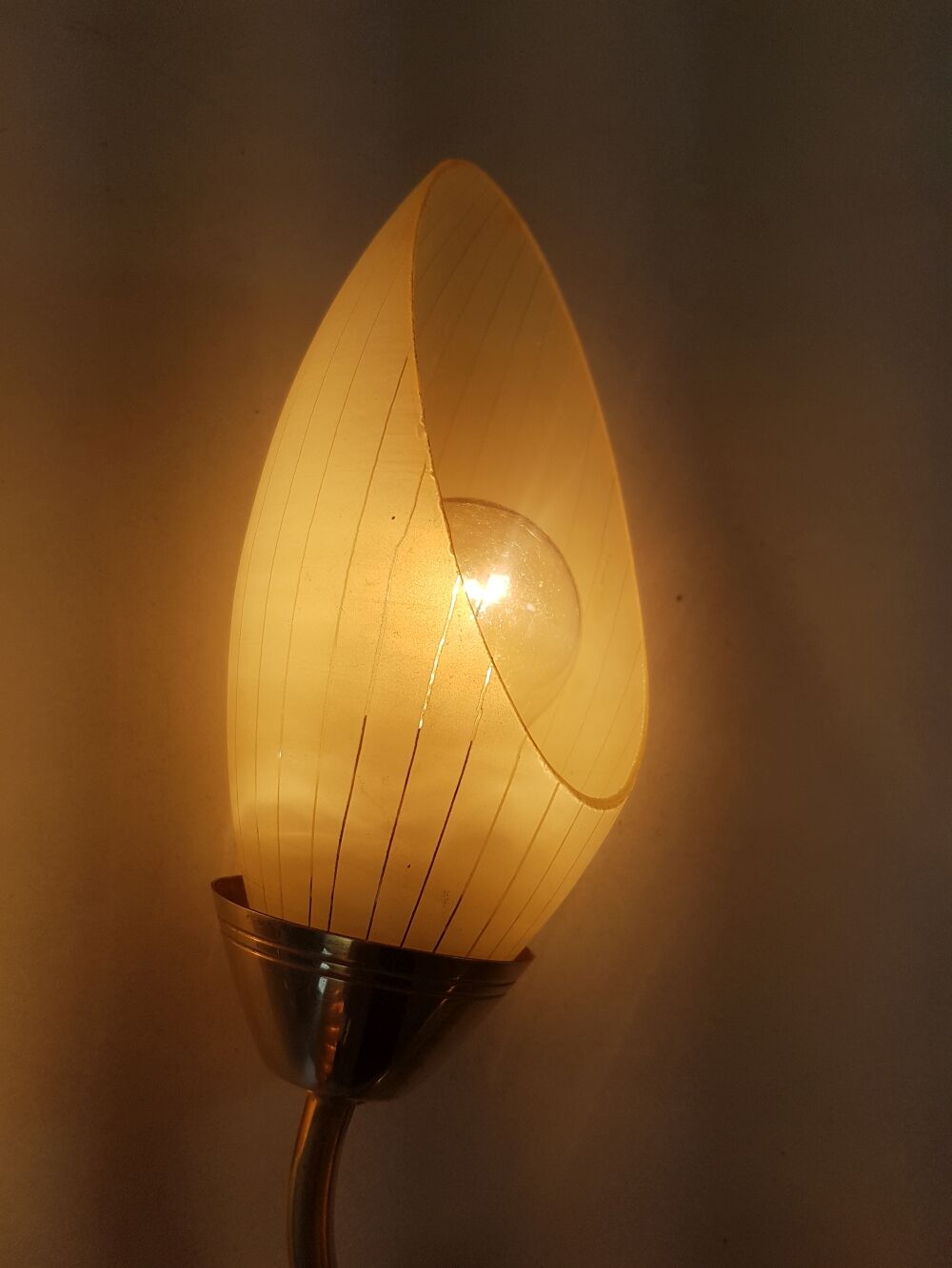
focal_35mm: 26
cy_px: 634
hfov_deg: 53.1
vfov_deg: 67.3
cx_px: 476
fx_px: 953
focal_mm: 4.2
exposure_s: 1/1212
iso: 40
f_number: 1.7
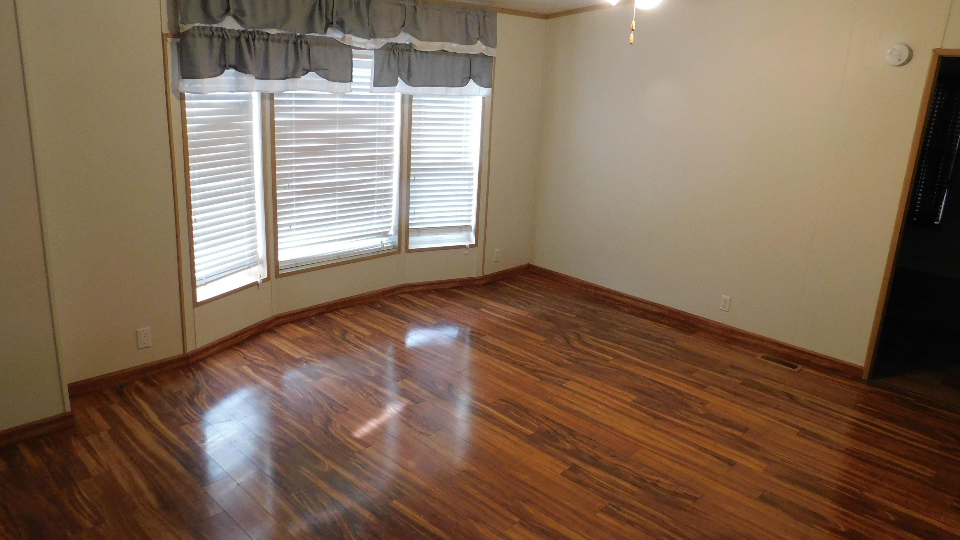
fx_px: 662
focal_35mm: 26
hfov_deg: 71.9
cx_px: 486
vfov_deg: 44.3
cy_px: 243
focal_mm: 4
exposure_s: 1/30
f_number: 3
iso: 320
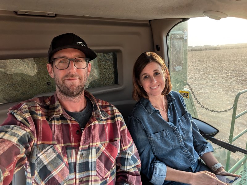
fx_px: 150
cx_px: 124
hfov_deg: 79.0
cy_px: 92
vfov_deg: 63.4
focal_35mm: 21
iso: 45
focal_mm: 2.74
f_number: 2.2
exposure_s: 1/235
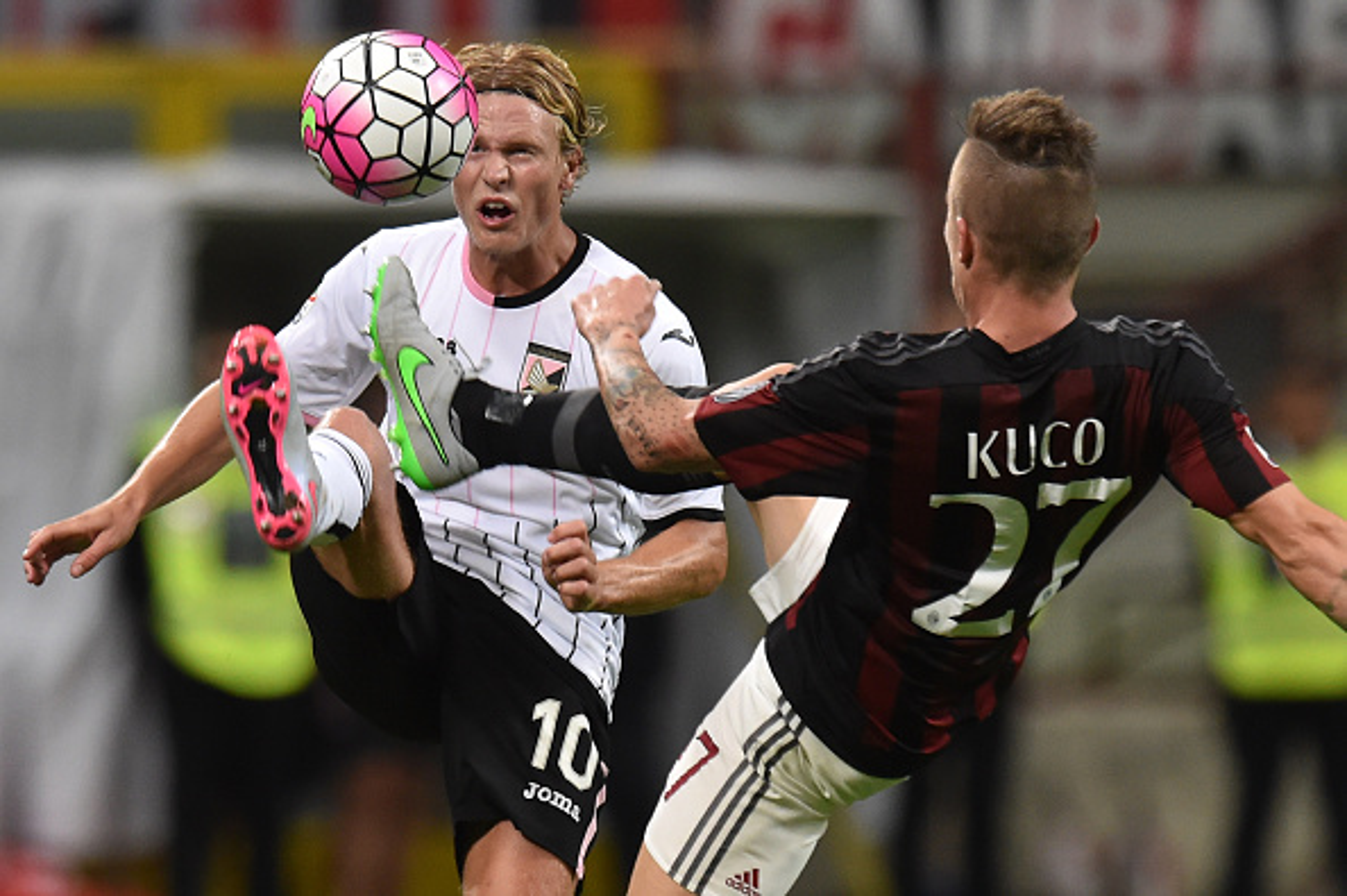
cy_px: 448
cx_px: 674
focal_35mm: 550
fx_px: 20562
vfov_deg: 2.5
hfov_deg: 3.8
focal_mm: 550
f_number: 4
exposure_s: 1/800
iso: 3200
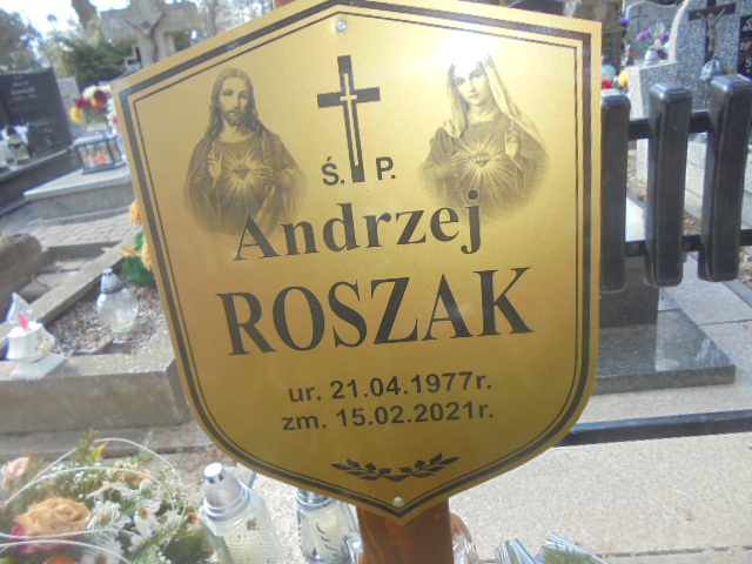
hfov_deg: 67.3
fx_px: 565
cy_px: 282
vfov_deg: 53.1
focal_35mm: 26
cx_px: 376
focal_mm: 4.6
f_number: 3.5
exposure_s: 1/125
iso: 100
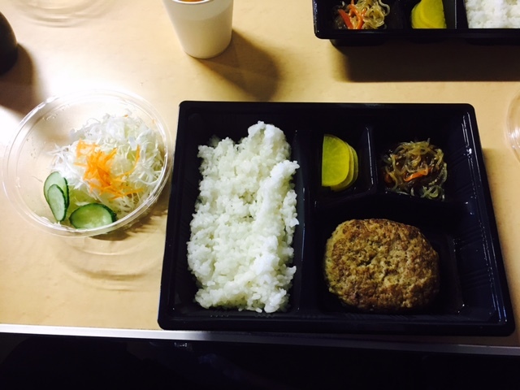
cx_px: 260
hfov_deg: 61.7
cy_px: 195
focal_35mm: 29
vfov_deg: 48.2
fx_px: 436
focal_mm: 4.15
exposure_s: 1/17
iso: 200
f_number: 2.2
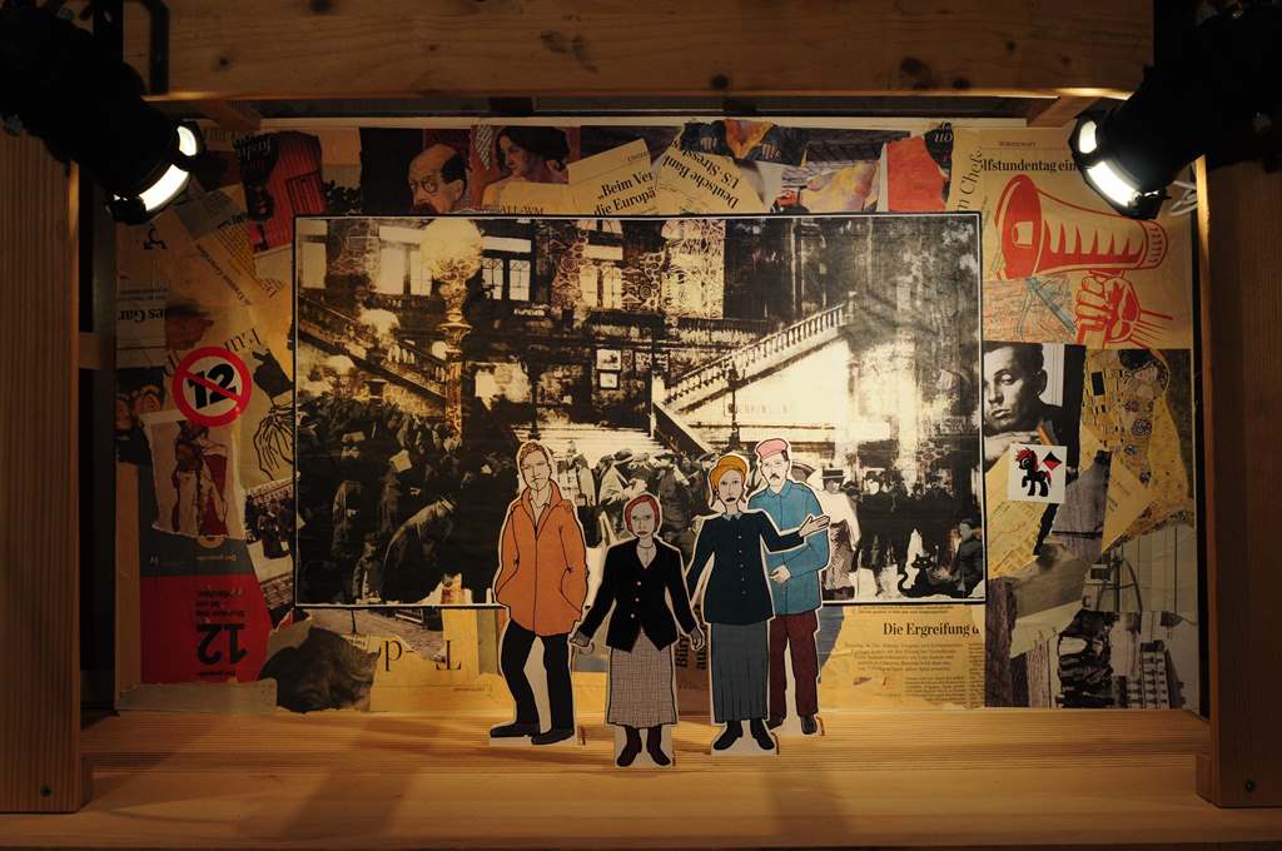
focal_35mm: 36
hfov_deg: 53.2
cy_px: 426
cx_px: 641
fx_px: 1280
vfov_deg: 36.8
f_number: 8
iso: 400
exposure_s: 1/30
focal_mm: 24
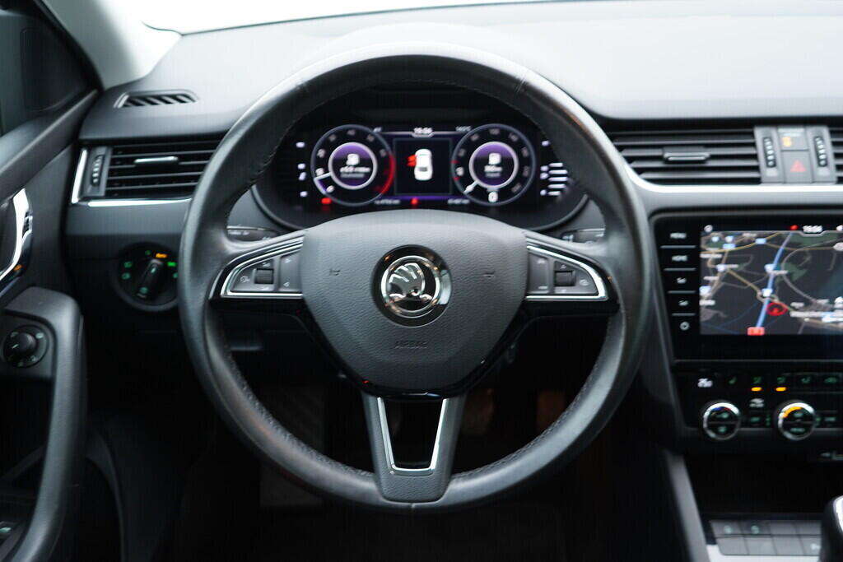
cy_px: 281
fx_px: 843
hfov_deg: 53.1
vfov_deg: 36.9
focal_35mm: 36
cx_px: 422
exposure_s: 1/40
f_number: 2.8
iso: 400
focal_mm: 24
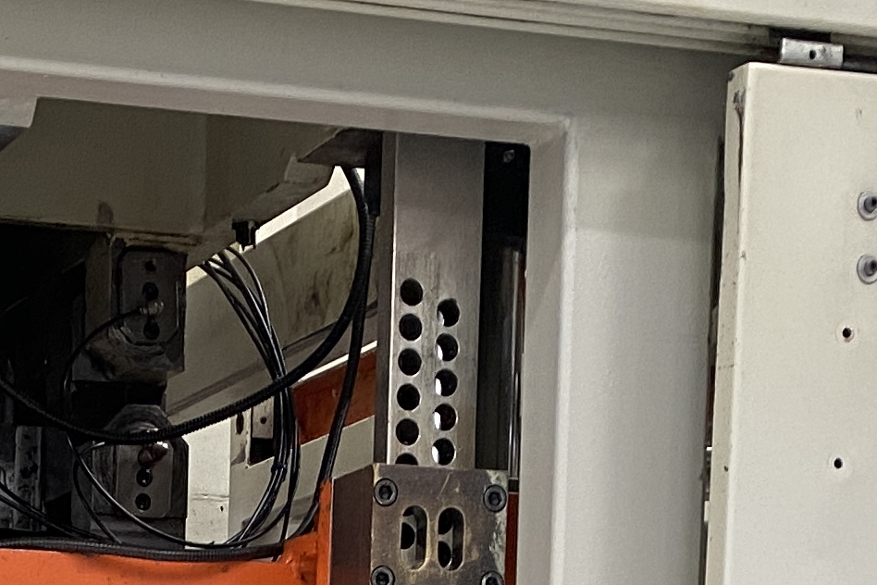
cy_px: 1382
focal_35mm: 115
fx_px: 2801
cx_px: -76
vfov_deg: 10.4
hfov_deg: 17.2
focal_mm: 4.25
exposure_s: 1/50
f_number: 1.8
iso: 80
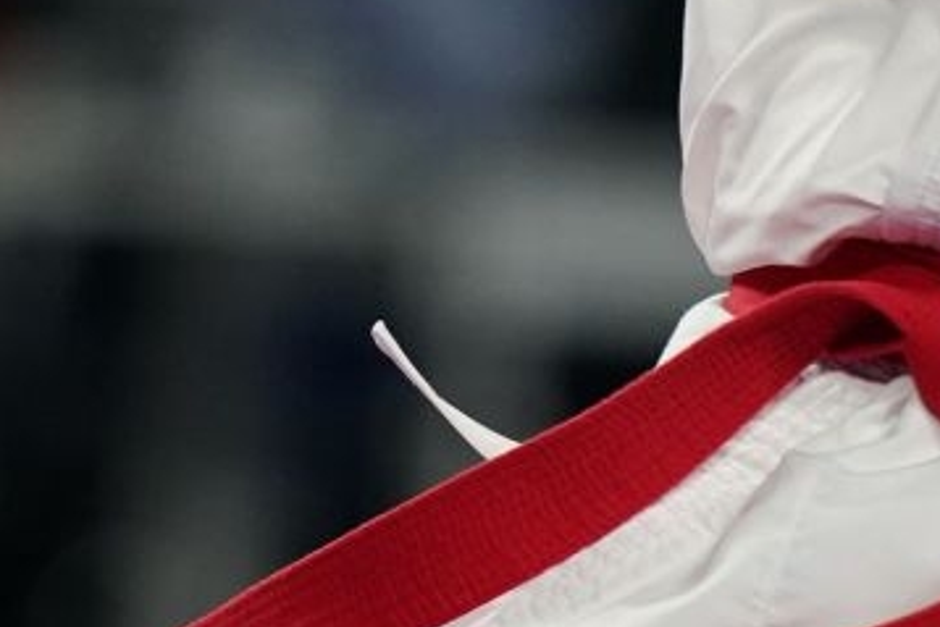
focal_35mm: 2009
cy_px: -601
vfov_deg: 0.7
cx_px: -433
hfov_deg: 1.0
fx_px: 52476
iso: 1600
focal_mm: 400
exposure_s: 1/1000
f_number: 2.8
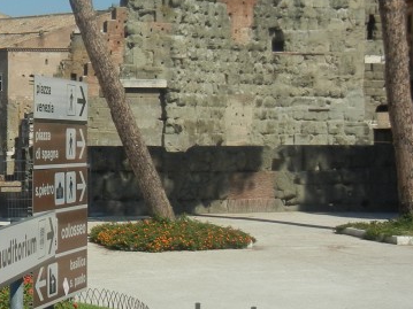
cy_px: 107
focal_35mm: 97
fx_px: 1157
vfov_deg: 15.2
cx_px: -86
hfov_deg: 19.1
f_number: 7.2
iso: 160
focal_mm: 6.2
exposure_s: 1/505
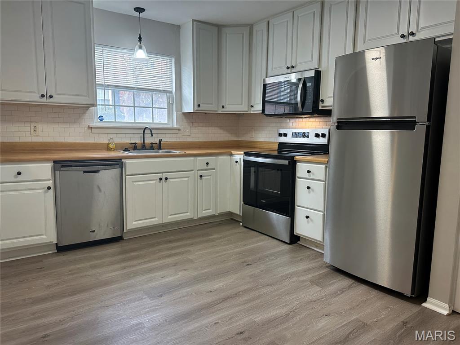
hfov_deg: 71.6
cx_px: 230
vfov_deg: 56.8
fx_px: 319
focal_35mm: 24
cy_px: 172
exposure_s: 1/120
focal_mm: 6.86
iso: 160
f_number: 1.78
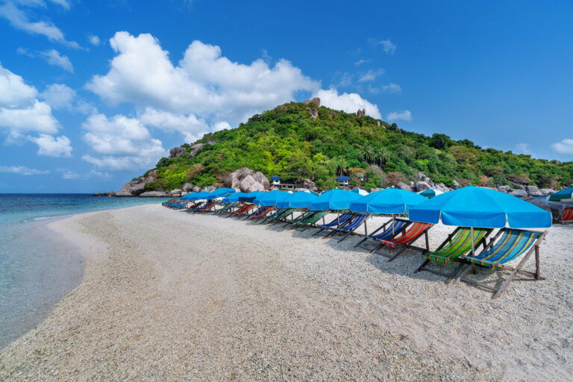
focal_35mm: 16
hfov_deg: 96.7
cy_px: 191
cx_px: 286
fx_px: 255
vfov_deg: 73.7
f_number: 8
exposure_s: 1/400
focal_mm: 16
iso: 100
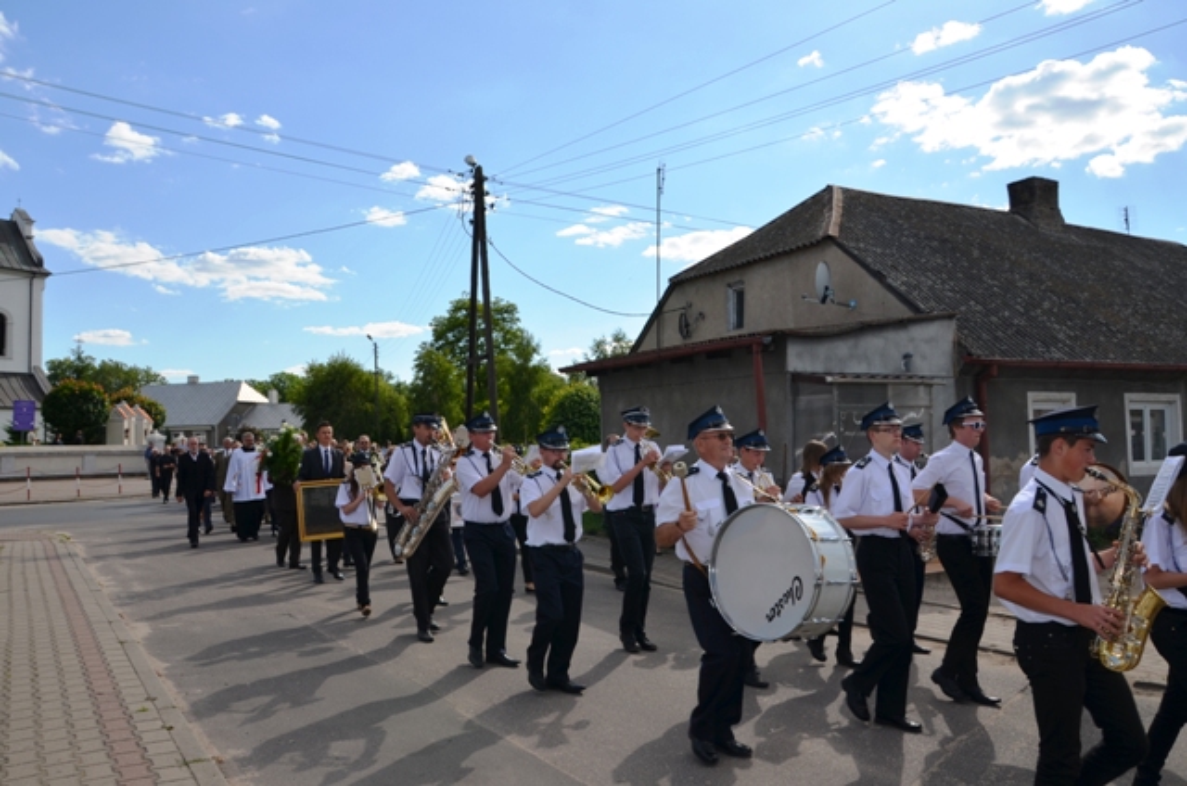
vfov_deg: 47.7
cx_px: 594
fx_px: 888
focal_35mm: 27
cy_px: 393
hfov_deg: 67.5
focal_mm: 18
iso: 100
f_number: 11
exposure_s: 1/200
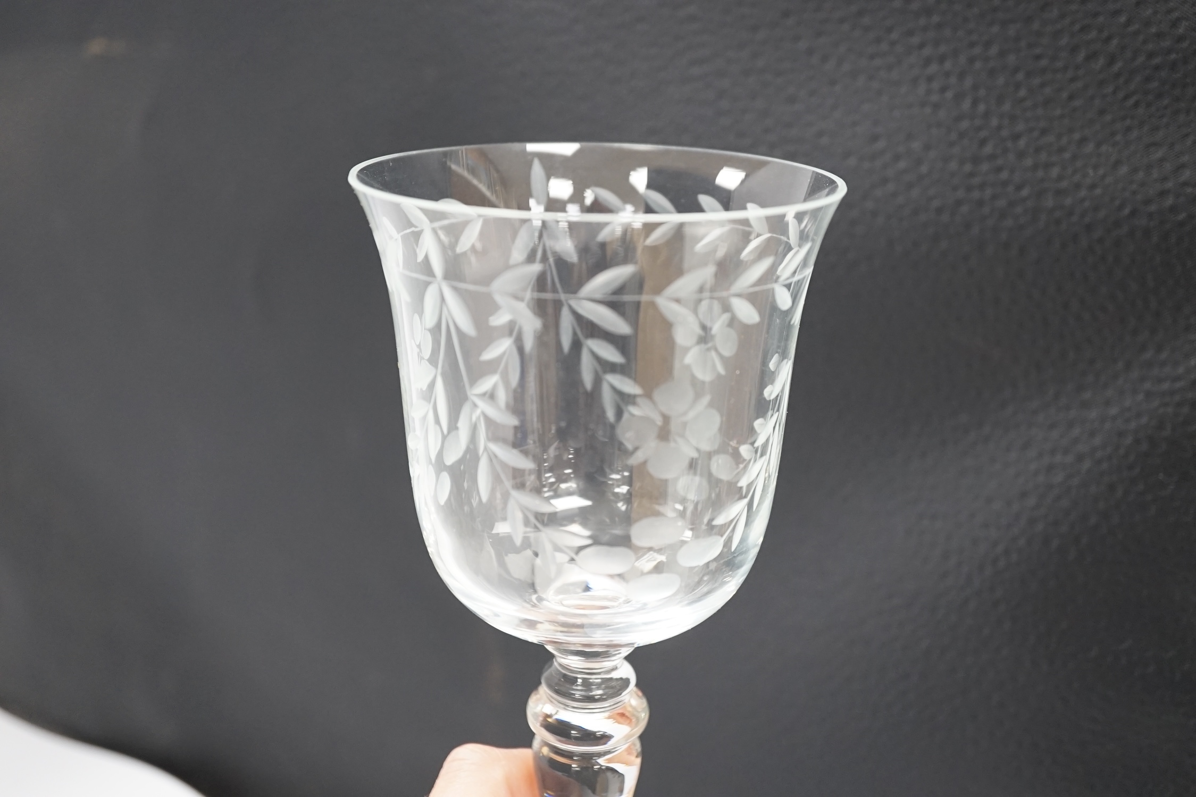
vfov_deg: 29.9
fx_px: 1495
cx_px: 598
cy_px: 398
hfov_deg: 43.6
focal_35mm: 45
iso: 1000
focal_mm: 30
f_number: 3.5
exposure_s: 1/60
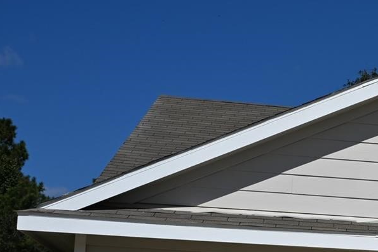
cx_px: 638
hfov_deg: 15.5
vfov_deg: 11.5
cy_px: 315
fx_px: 1229
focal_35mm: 117
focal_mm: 34
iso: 100
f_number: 11
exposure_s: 1/400
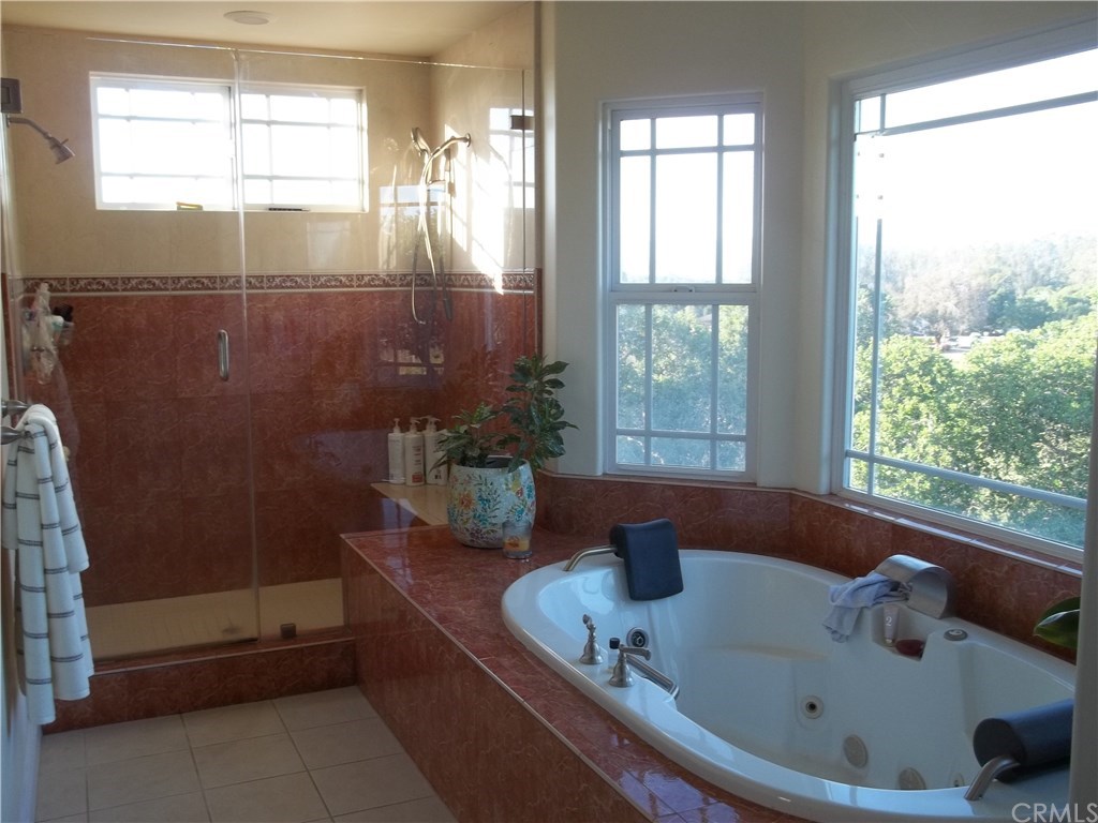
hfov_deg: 55.4
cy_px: 412
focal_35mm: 33
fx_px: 1047
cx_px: 549
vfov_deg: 42.9
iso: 64
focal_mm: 5.9
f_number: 3.3
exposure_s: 1/50
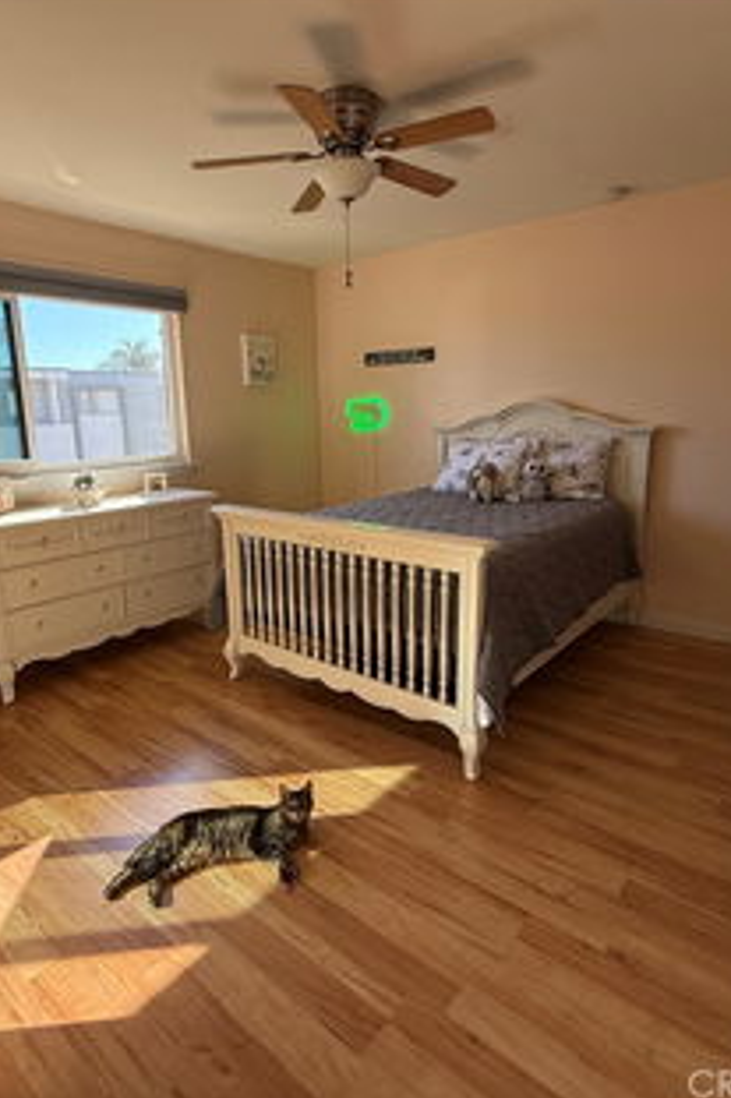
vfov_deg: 84.0
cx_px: 344
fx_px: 610
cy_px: 540
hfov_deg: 61.8
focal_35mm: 20
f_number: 2.2
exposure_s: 1/99
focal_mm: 2.22
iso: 100
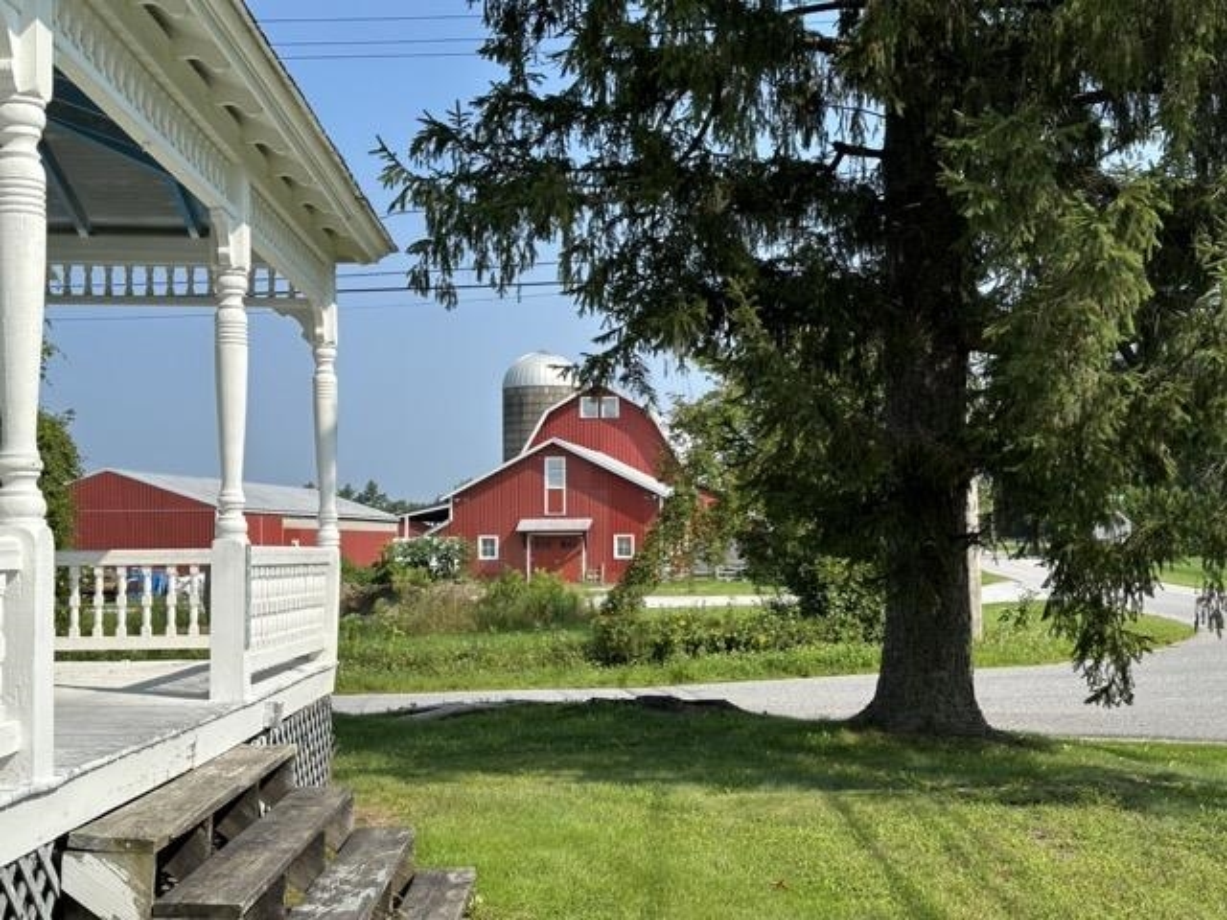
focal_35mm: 48
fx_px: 1701
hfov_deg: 39.7
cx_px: 614
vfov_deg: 30.3
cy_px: 460
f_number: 1.78
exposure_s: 1/3058
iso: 64
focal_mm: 6.86
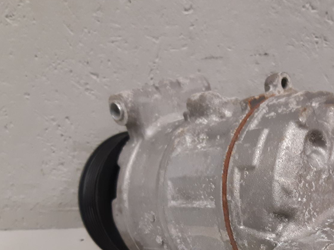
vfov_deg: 29.3
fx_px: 463
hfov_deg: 38.1
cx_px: 269
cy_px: 213
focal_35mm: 48
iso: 160
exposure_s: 1/50
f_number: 1.7
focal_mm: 3.93
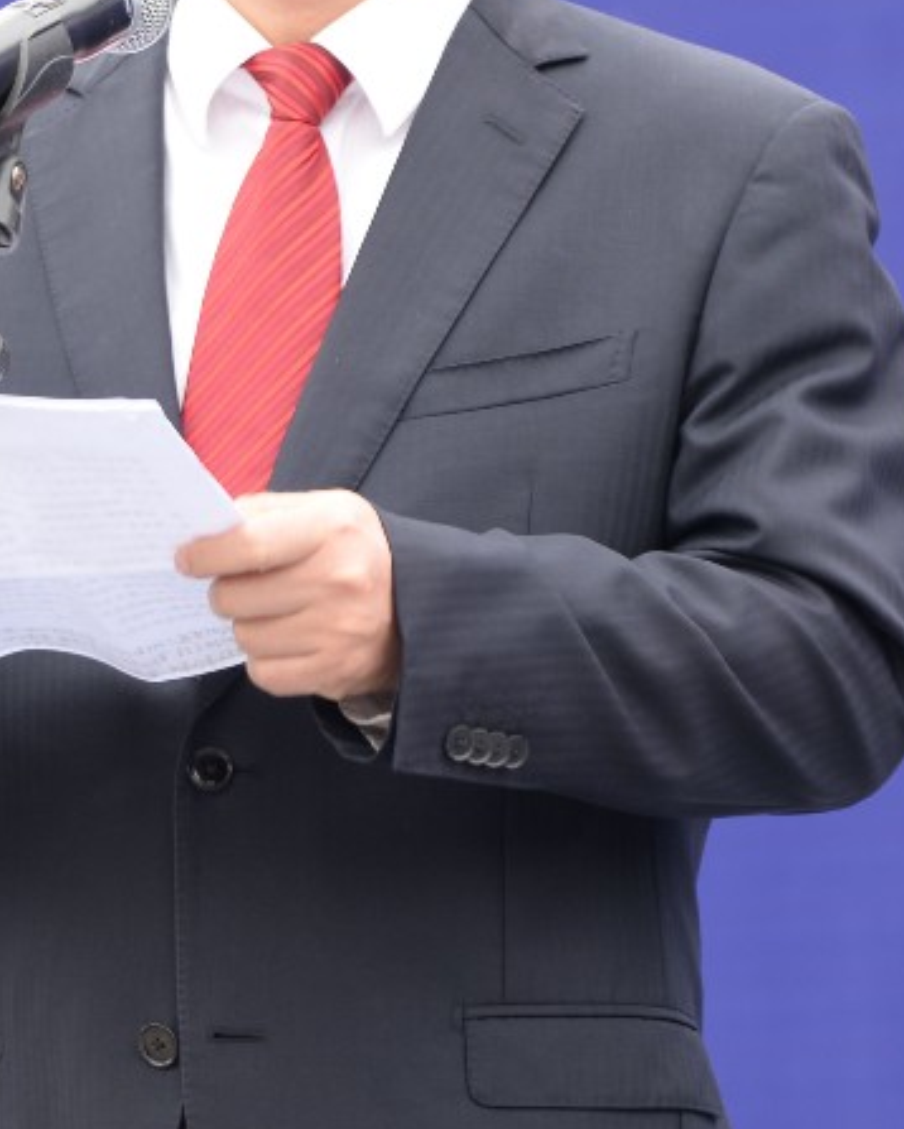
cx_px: 396
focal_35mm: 403
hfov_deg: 3.8
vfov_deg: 4.8
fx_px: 13469
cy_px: 225
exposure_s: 1/15
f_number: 4
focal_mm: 120
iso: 100
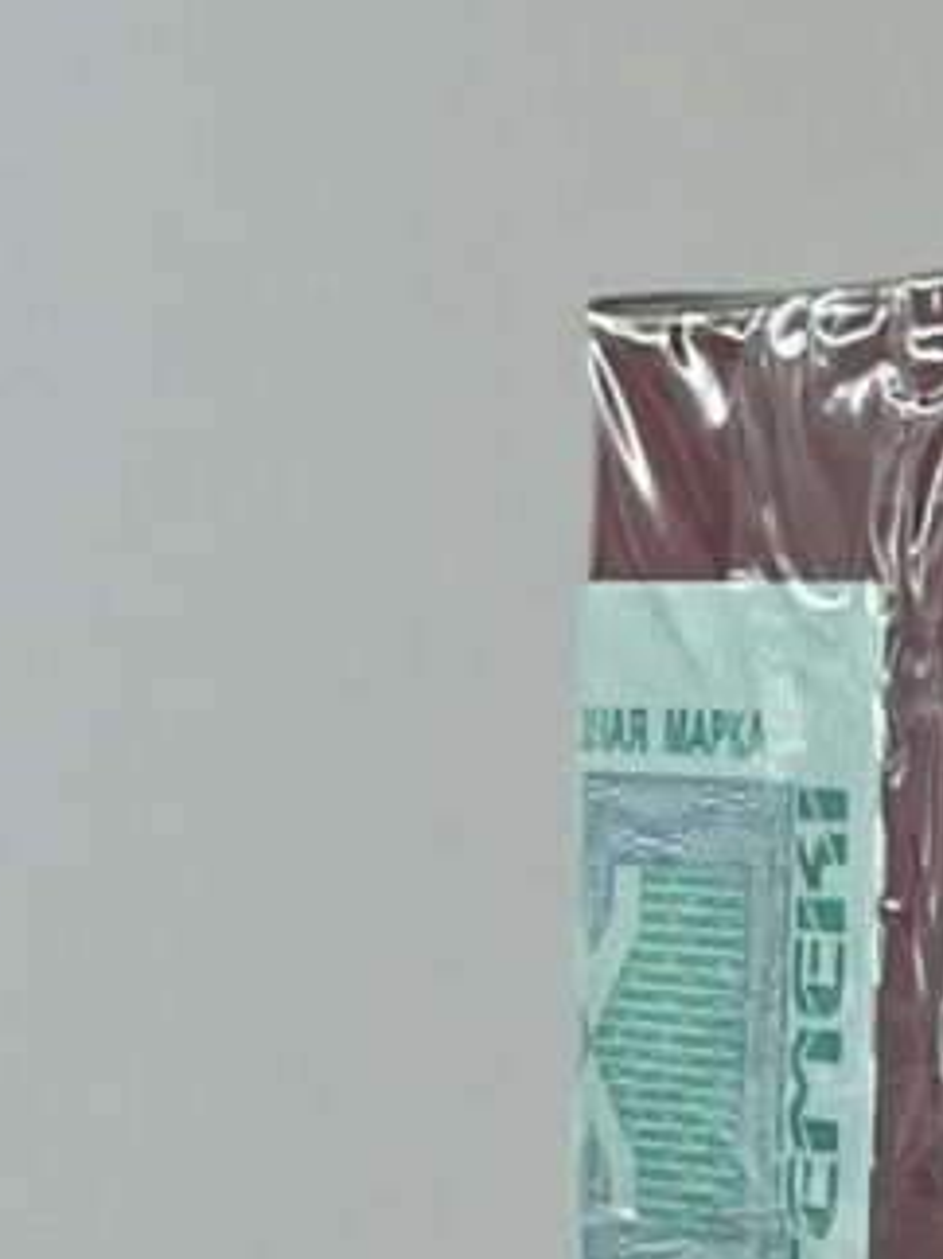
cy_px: 897
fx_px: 7487
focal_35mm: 206
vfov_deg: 9.6
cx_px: 1617
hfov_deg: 7.0
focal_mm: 5.1
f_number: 1.6
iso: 50
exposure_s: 1/428
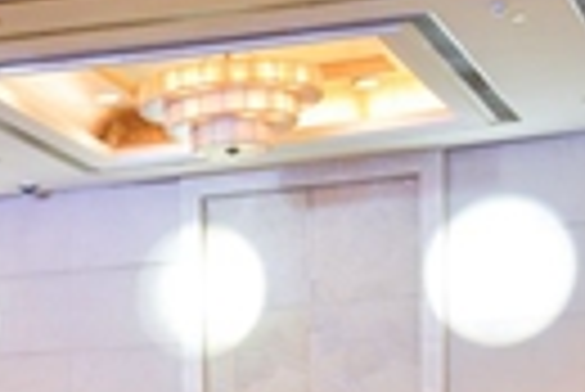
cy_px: 547
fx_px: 2408
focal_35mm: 148
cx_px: -135
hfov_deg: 13.4
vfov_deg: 9.1
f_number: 5.6
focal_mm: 32
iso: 1000
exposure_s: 1/125
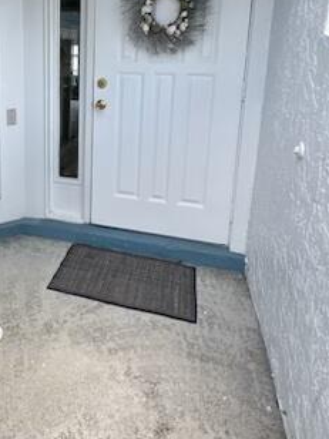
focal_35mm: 27
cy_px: 121
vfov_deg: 62.4
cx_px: 66
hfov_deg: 48.4
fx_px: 342
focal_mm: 1.57
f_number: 1.8
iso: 32
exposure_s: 1/215
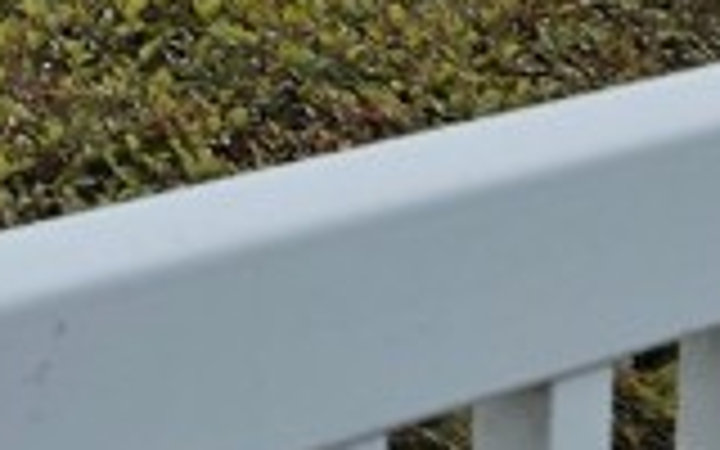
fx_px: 3061
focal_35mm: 156
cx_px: -338
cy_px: -657
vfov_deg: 7.8
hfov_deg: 12.8
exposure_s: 1/2352
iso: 25
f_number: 1.8
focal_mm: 5.4
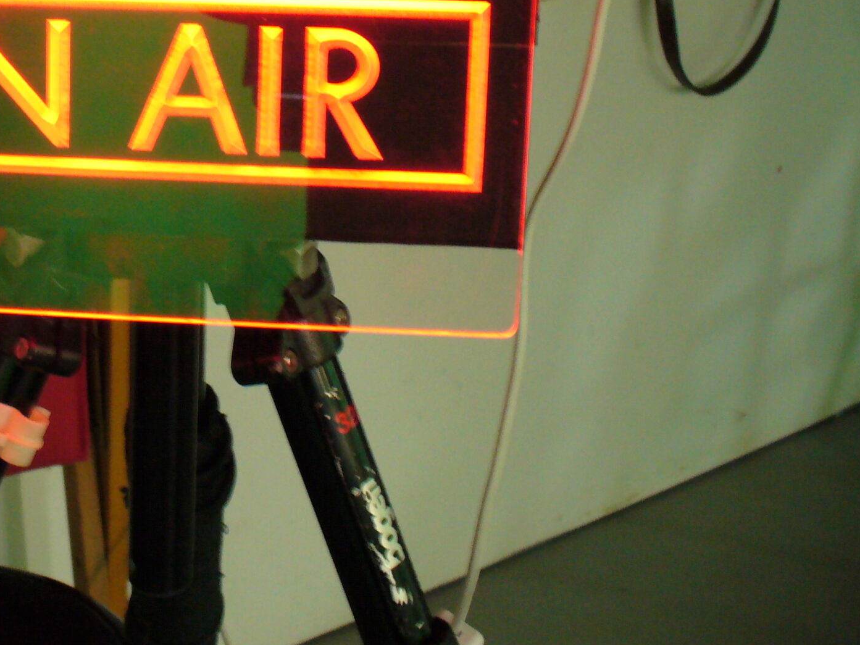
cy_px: 64
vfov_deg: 21.1
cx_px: 83
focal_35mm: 68
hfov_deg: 27.5
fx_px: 1690
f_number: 2.8
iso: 200
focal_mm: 6.1
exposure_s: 1/8
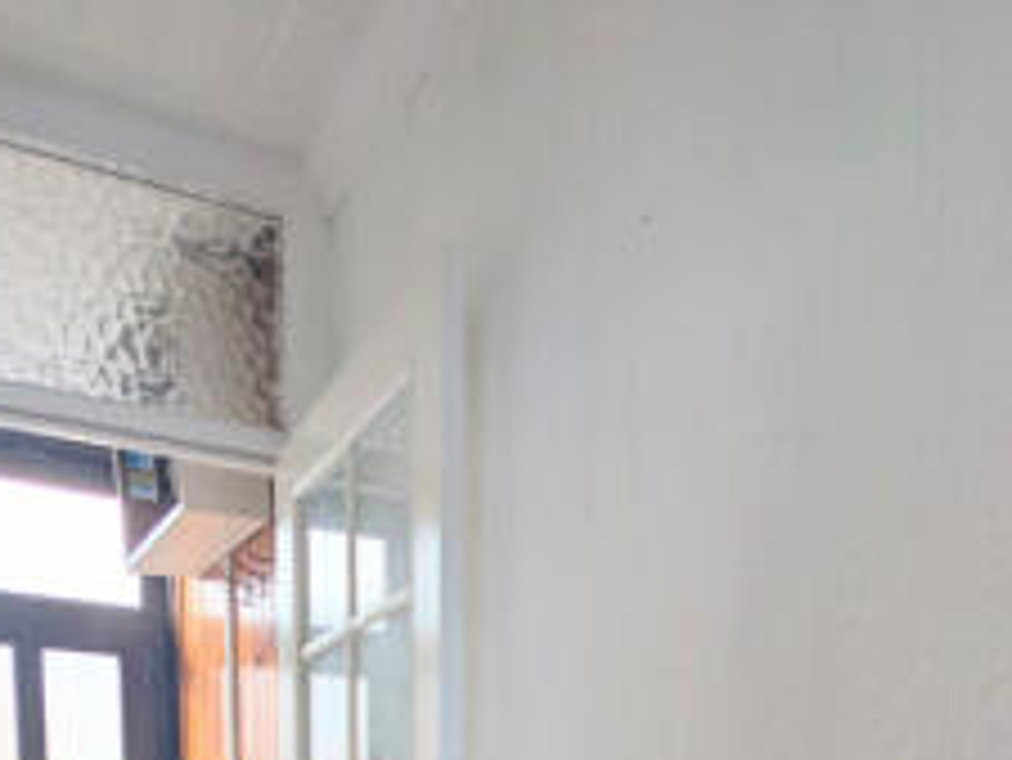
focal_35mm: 31
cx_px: 486
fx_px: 907
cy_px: 947
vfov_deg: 34.6
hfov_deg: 58.3
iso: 54
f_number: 1.95
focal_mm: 2.23
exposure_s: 1/15
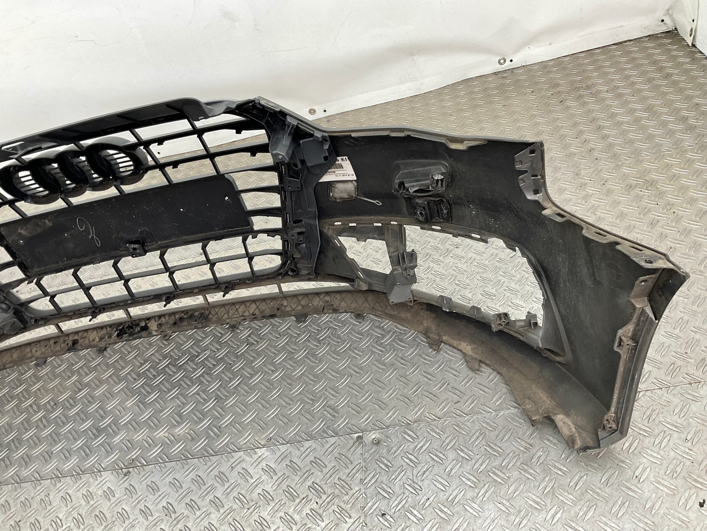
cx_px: 354
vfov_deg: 48.2
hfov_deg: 61.7
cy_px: 266
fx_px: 592
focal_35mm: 29
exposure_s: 1/120
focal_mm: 3
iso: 32
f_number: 1.8
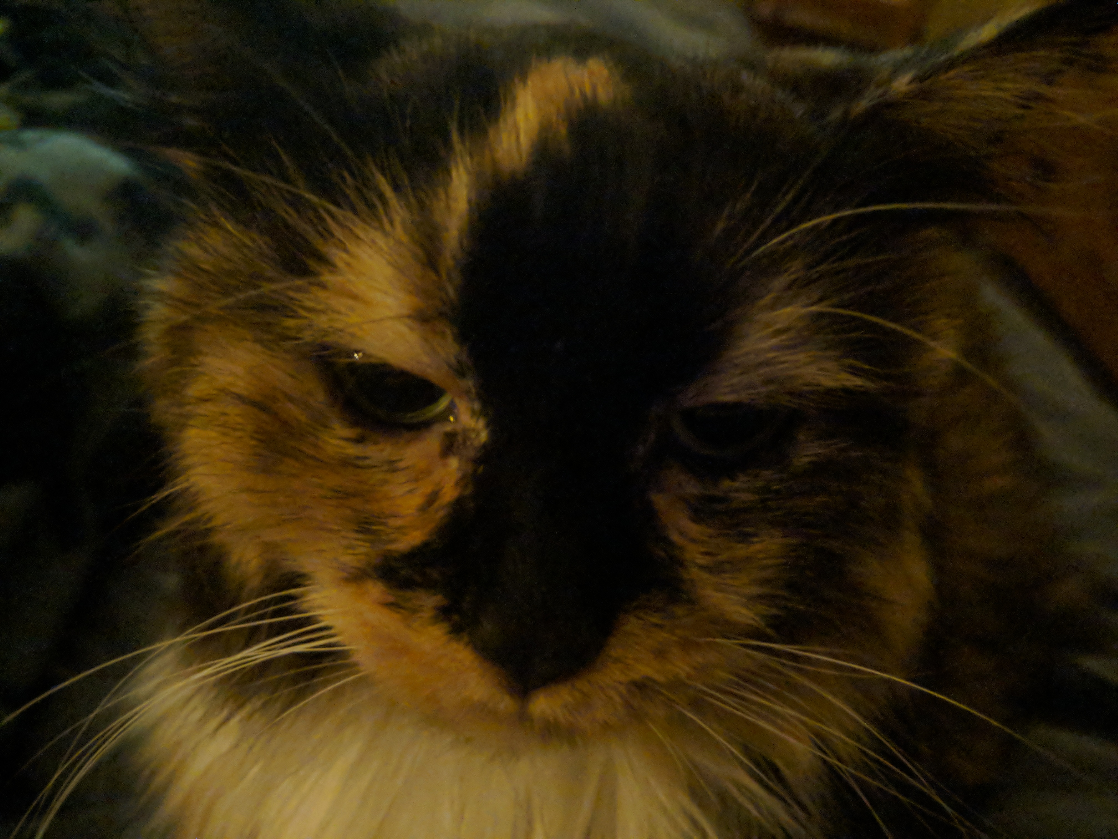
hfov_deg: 65.3
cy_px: 420
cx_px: 559
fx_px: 872
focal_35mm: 27
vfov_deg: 51.4
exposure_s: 1/15
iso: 4800
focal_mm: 4.44
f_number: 1.8
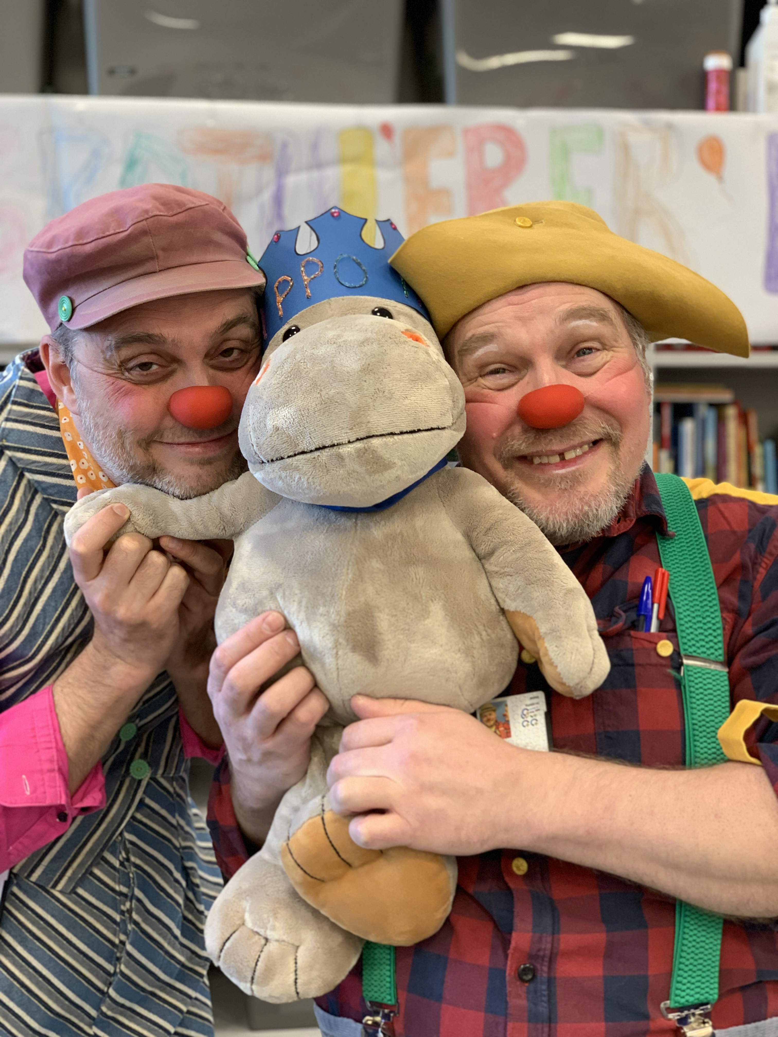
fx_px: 1558
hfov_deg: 28.0
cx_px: 389
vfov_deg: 36.8
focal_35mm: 52
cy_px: 518
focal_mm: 6
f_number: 2.4
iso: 125
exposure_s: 1/50
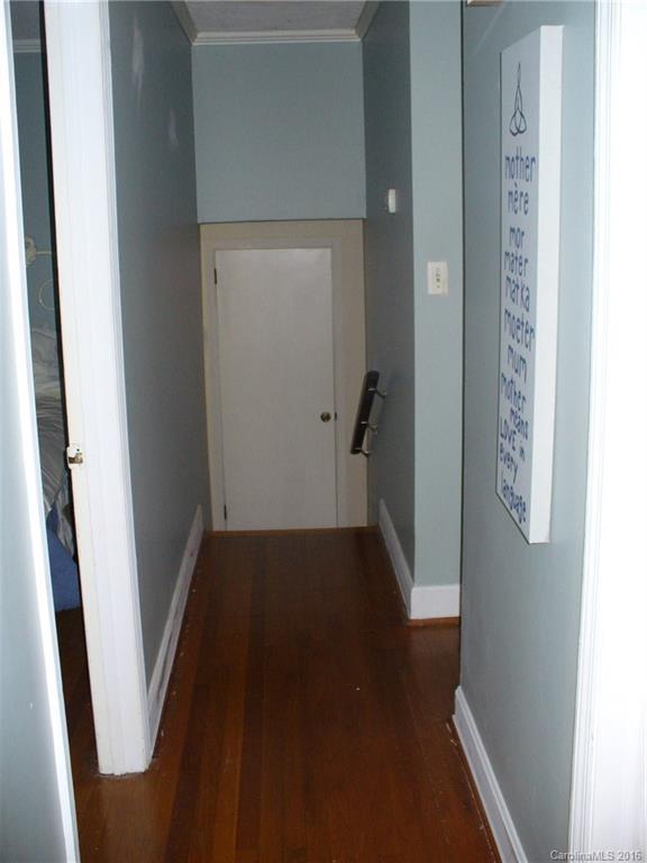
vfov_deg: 50.1
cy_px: 432
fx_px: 922
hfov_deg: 38.7
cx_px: 324
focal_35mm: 37
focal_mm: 6.1
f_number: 2.8
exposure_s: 1/30
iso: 160
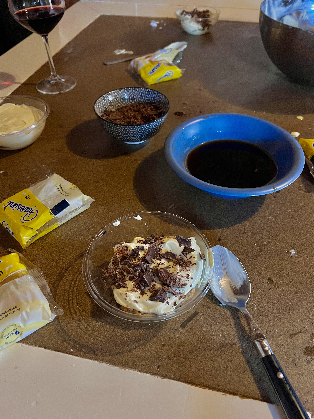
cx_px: 157
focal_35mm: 26
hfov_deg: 53.1
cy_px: 210
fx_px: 314
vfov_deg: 67.3
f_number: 1.5
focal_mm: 5.7
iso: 320
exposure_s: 1/60
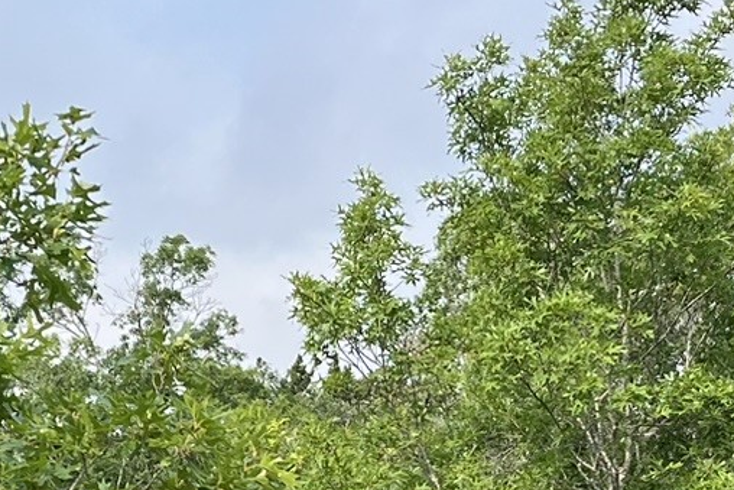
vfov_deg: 11.8
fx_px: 2223
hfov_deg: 18.7
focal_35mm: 109
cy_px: 807
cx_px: 337
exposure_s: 1/1558
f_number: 1.6
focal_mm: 5.1
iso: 50
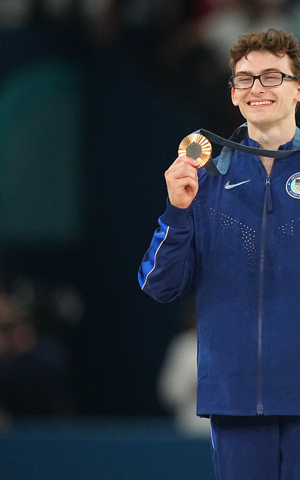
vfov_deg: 2.3
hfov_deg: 1.4
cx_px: 354
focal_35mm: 918
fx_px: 12009
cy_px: 240
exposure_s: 1/5000
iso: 6400
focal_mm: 400
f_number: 2.8
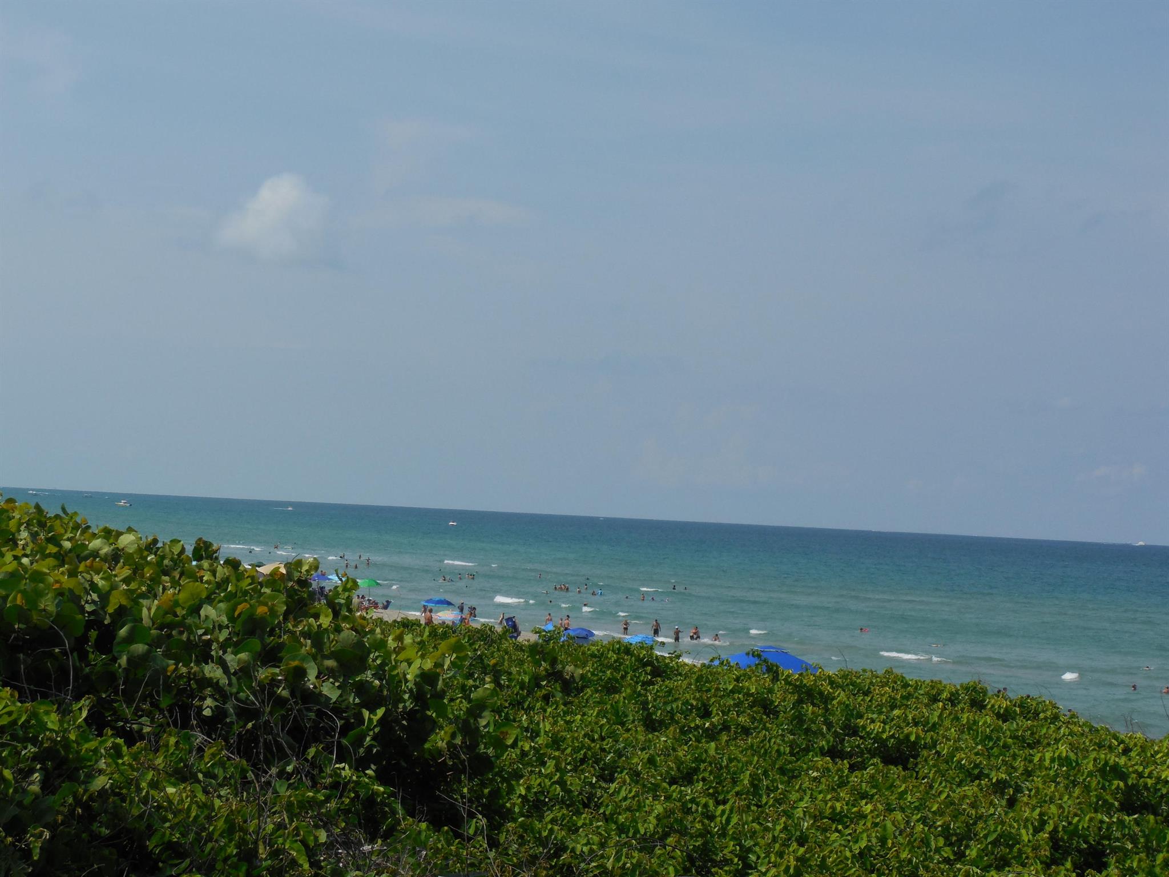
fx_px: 2398
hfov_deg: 27.4
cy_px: 438
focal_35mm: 71
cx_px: 584
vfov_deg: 20.7
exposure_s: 1/2000
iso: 125
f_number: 4.4
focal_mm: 12.6
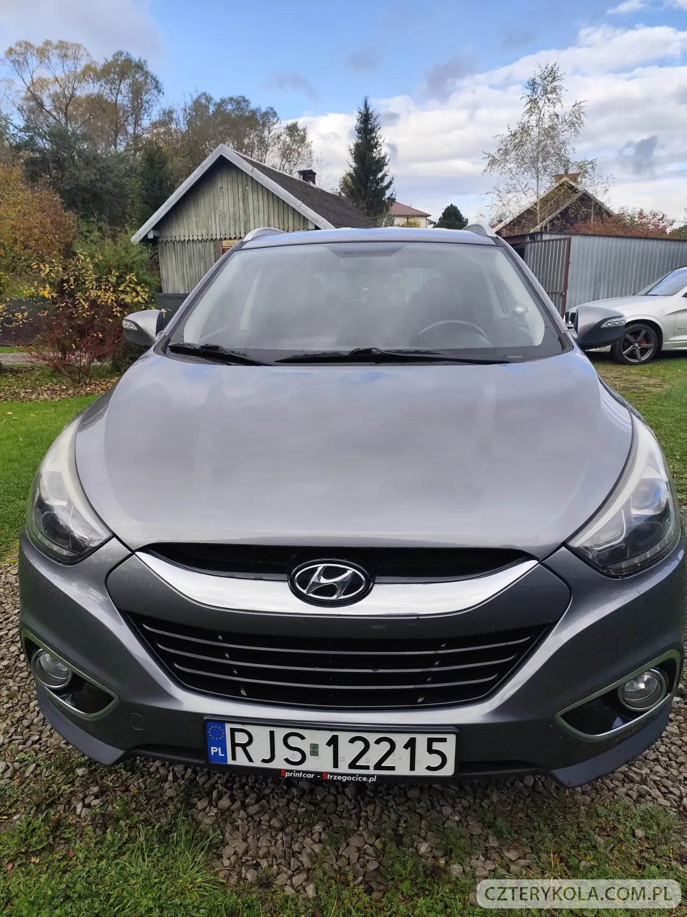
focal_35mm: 23
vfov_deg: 73.9
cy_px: 458
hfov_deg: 58.9
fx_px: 609
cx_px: 344
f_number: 1.65
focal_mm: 6.14
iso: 50
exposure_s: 1/552
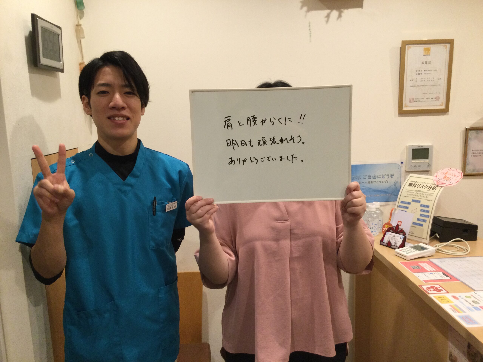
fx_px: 433
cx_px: 242
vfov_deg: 45.4
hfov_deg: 58.4
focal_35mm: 31
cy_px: 181
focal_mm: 3.3
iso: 80
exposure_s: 1/30
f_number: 2.4
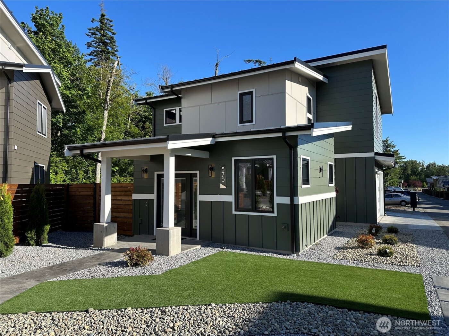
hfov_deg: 71.6
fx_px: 311
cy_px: 168
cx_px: 224
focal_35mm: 24
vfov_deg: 56.8
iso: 80
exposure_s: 1/2525
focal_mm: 6.86
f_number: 1.78
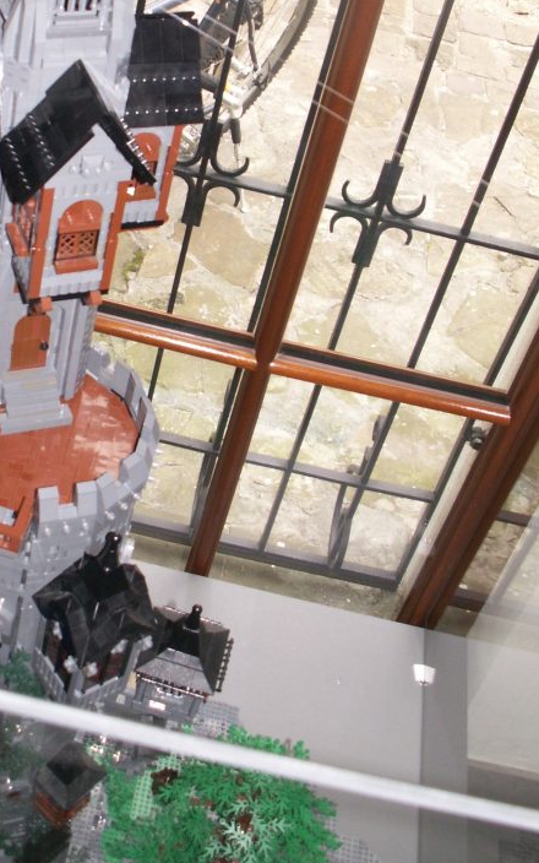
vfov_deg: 36.8
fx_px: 1269
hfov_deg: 23.8
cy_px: 243
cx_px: 154
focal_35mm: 54
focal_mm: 5.86
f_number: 2.8
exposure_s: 1/60
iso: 64
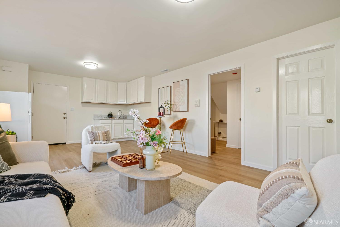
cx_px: 170
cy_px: 114
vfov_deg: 73.7
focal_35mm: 16
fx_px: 151
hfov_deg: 96.7
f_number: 16
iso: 250
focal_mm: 16
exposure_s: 1/1.25
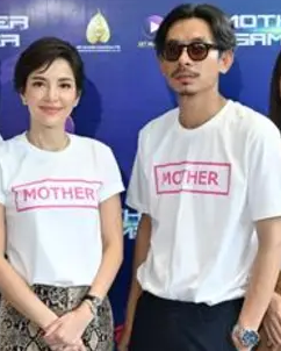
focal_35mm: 75
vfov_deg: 25.4
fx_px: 779
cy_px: 166
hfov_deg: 20.4
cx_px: 107
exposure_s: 1/160
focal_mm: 31
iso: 1600
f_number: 4.5
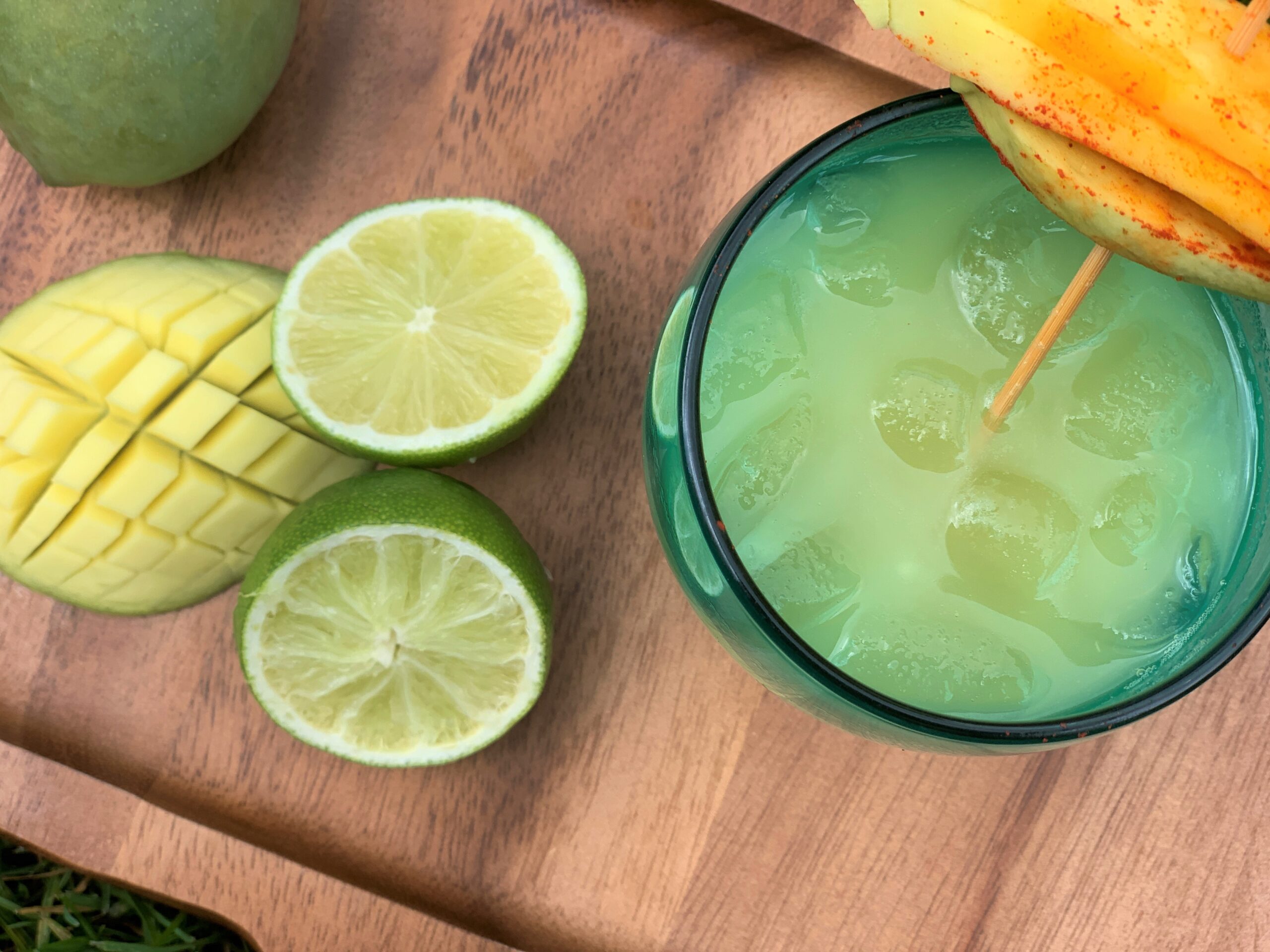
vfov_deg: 28.0
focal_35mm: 52
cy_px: 476
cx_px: 635
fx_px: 1908
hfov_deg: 36.8
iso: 16
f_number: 2.4
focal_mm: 6
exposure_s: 1/243
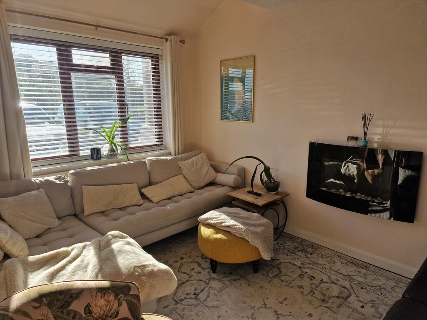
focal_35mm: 23
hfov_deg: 73.9
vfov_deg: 58.9
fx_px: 284
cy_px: 160
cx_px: 214
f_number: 1.8
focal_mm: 6.4
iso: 50
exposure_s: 1/316
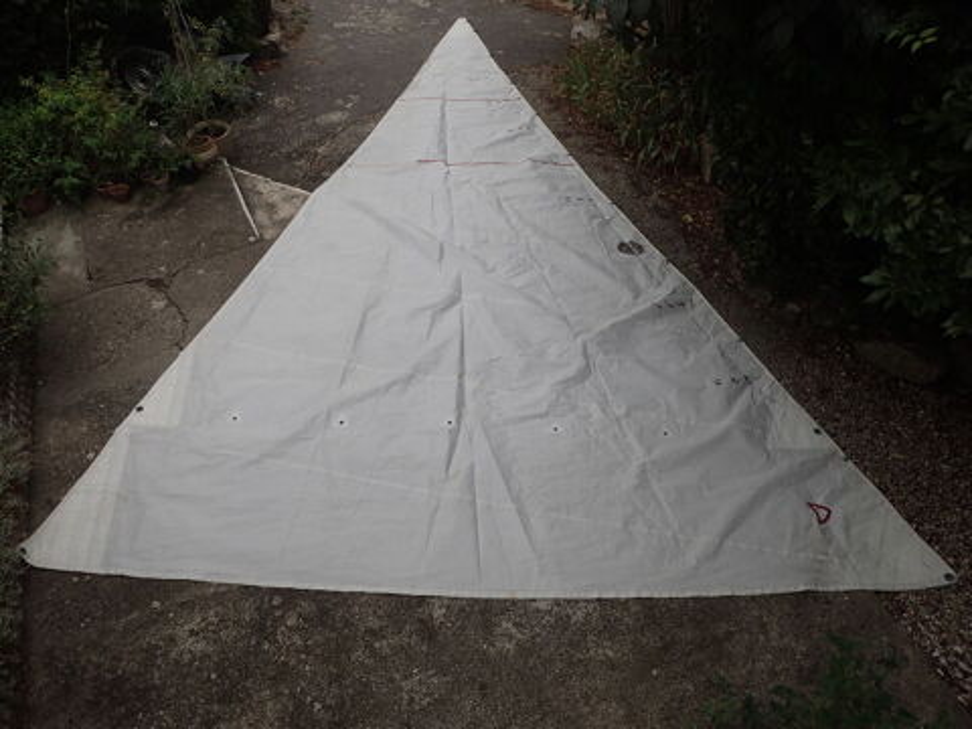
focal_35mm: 25
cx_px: 486
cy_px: 364
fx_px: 702
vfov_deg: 54.9
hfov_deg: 69.4
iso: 100
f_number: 2.8
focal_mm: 4.5
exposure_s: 1/250
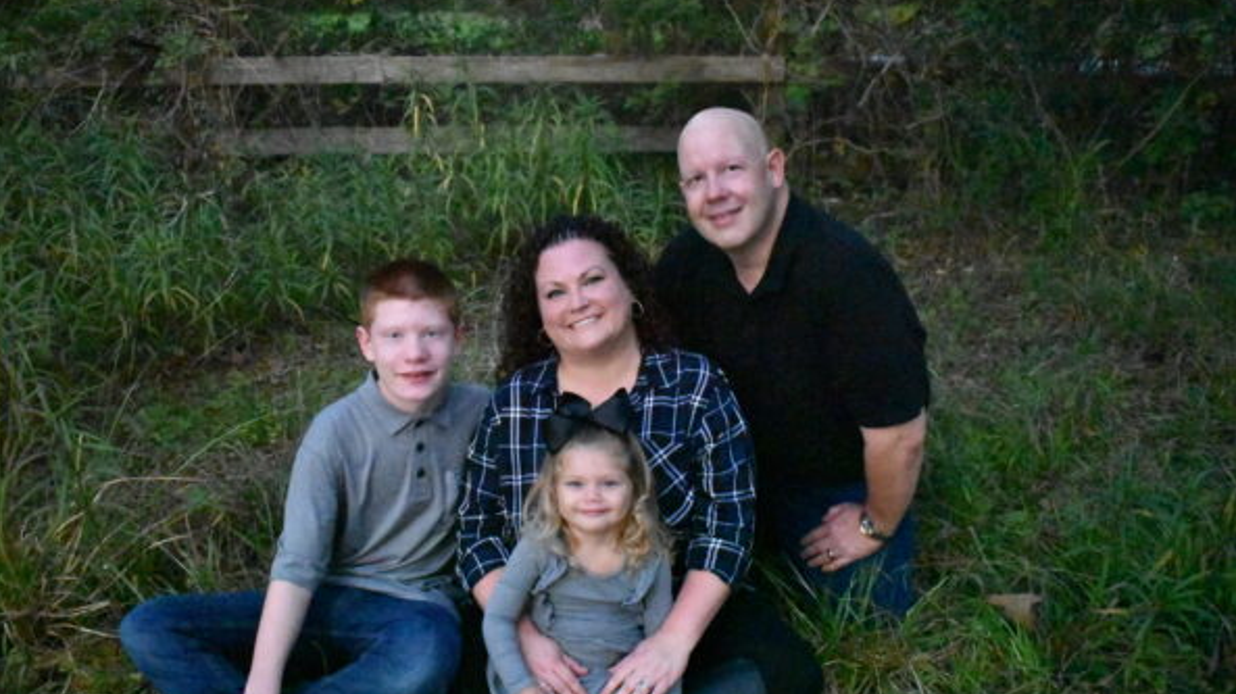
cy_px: 388
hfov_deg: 56.6
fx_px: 1147
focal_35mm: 35
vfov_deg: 33.6
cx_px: 613
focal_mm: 22
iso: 25600
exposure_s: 1/4000
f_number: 3.8
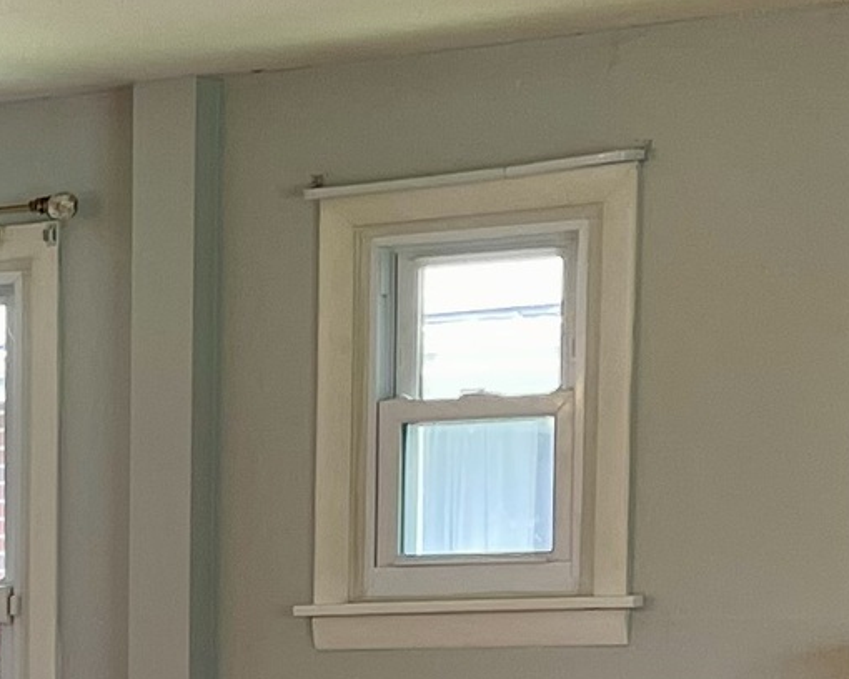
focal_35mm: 147
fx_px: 3694
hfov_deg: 12.2
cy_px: 1032
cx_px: -623
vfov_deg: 10.2
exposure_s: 1/120
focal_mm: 5.1
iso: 100
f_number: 1.6
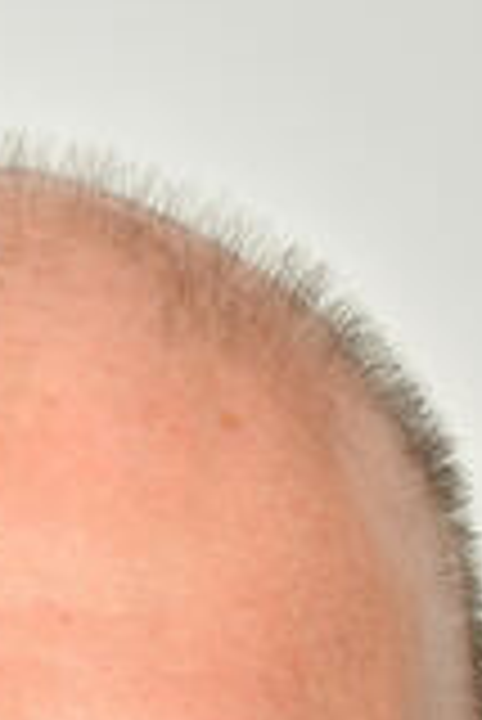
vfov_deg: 5.7
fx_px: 7013
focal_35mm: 350
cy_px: 1602
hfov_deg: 3.9
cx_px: -20
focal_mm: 70
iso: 250
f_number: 9
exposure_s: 1/250
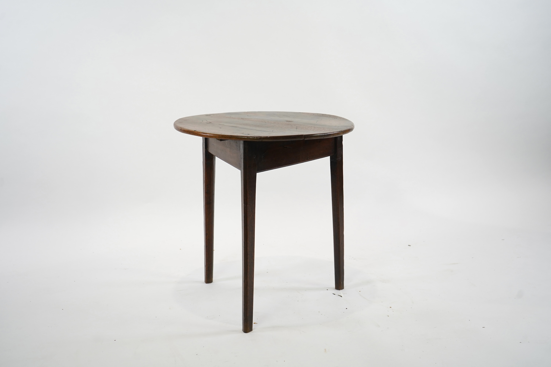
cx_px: 276
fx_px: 704
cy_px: 184
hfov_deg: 42.7
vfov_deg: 29.2
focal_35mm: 46
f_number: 5
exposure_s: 1/100
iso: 400
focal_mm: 46
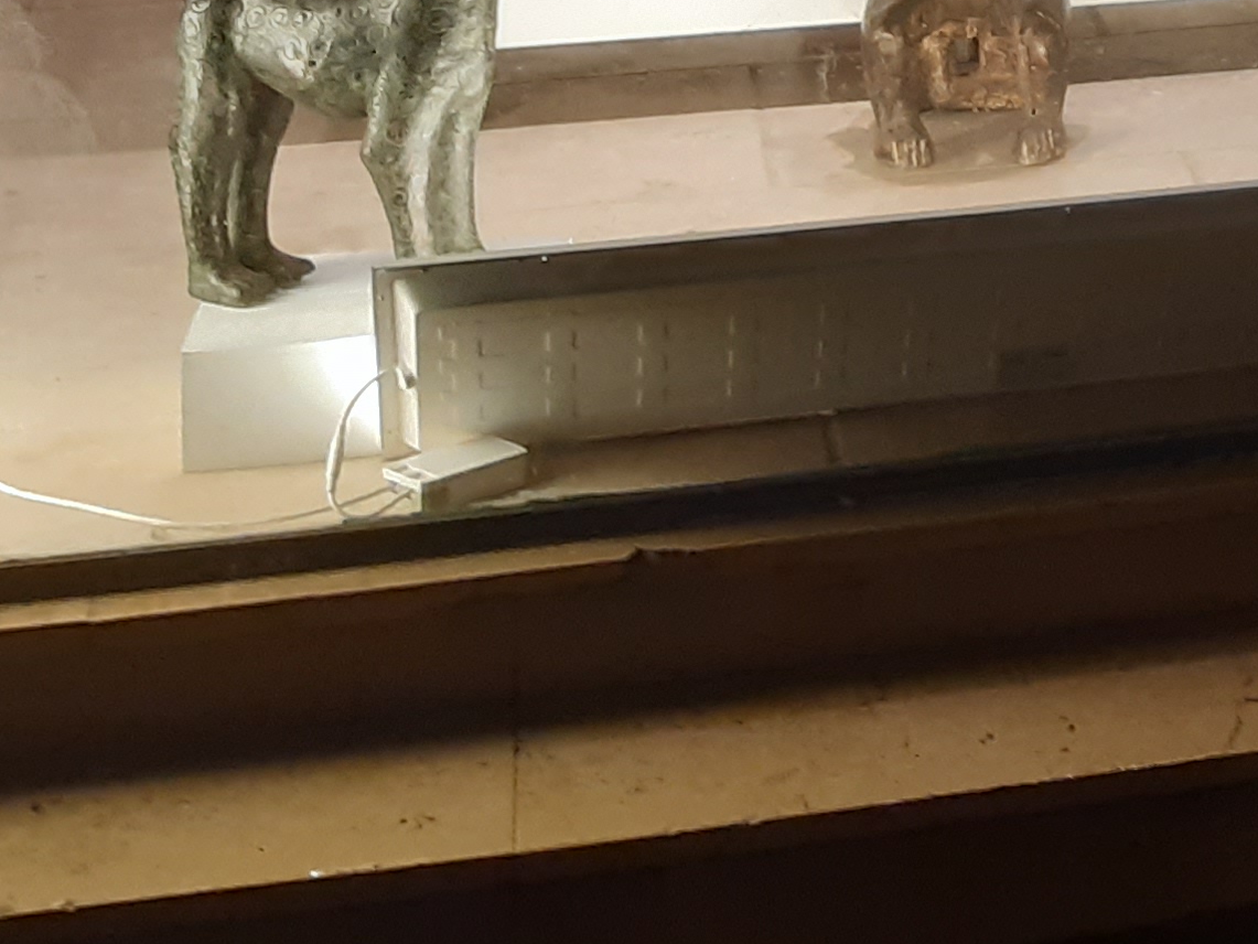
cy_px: -793
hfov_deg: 16.8
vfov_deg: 12.7
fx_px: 3816
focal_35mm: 105
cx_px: 1940
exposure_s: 1/50
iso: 125
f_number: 1.7
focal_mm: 3.92
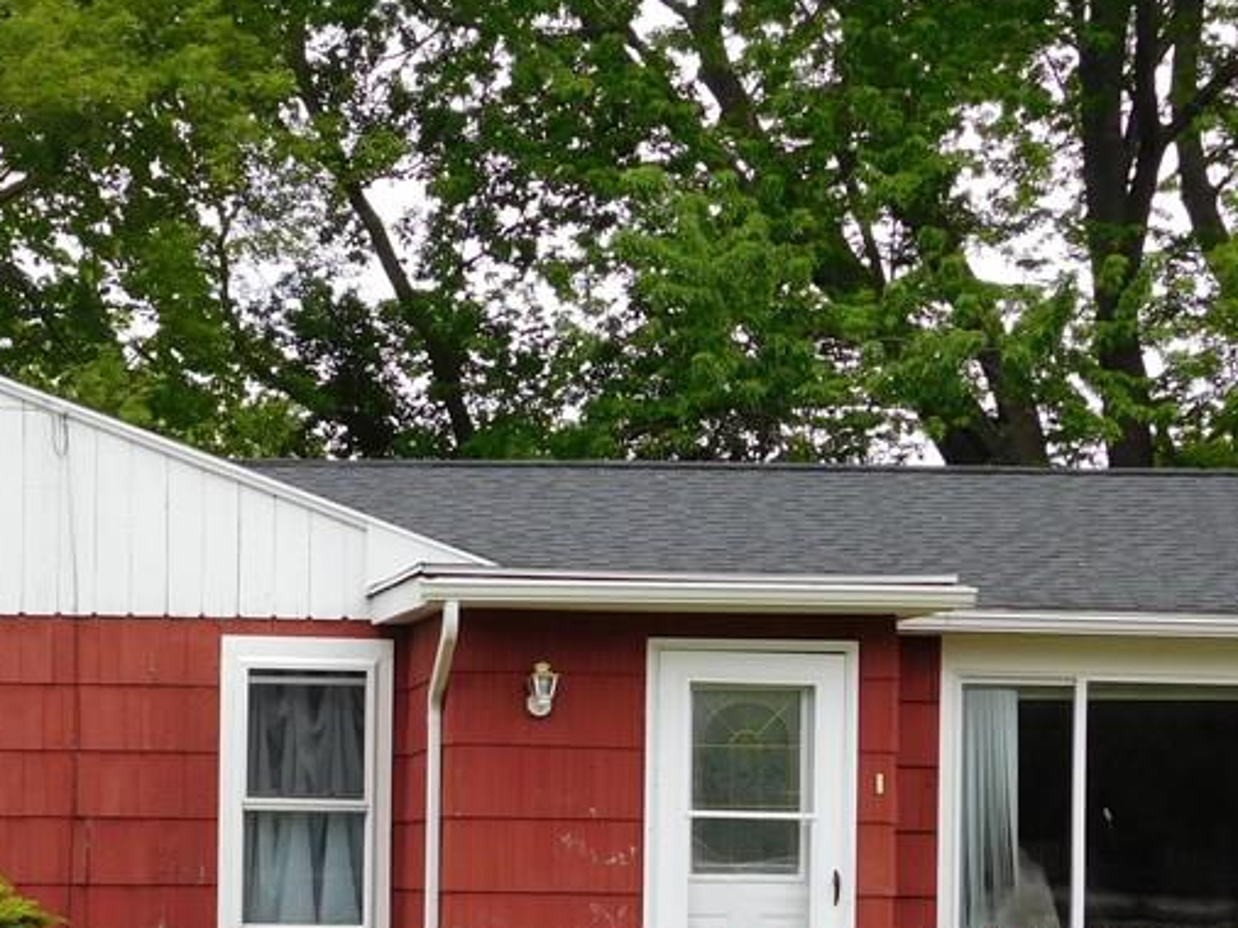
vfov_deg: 17.8
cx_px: 276
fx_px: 2895
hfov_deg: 23.8
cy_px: 926
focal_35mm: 81
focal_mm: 7.1
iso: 125
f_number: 3.6
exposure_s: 1/400
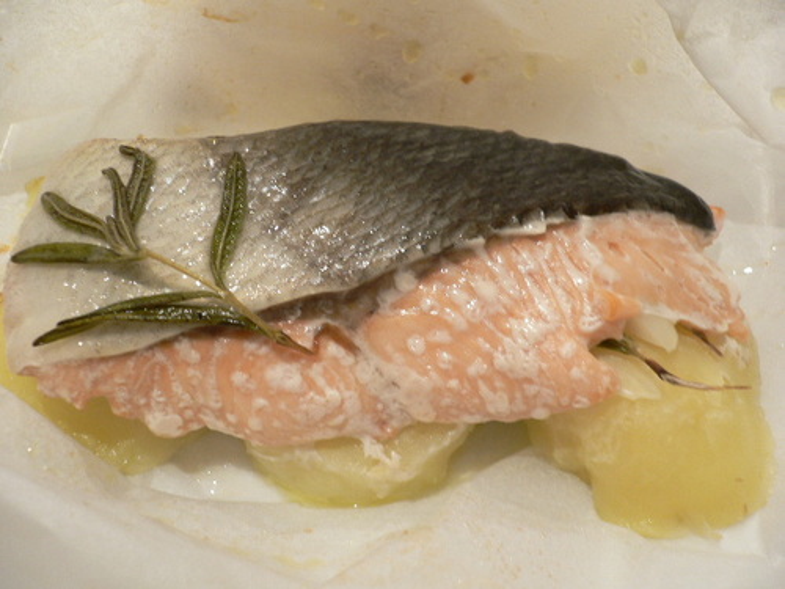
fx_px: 794
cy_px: 294
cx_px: 392
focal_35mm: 35
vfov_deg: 40.7
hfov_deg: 52.6
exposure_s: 1/15
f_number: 2.8
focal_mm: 5.8
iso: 100
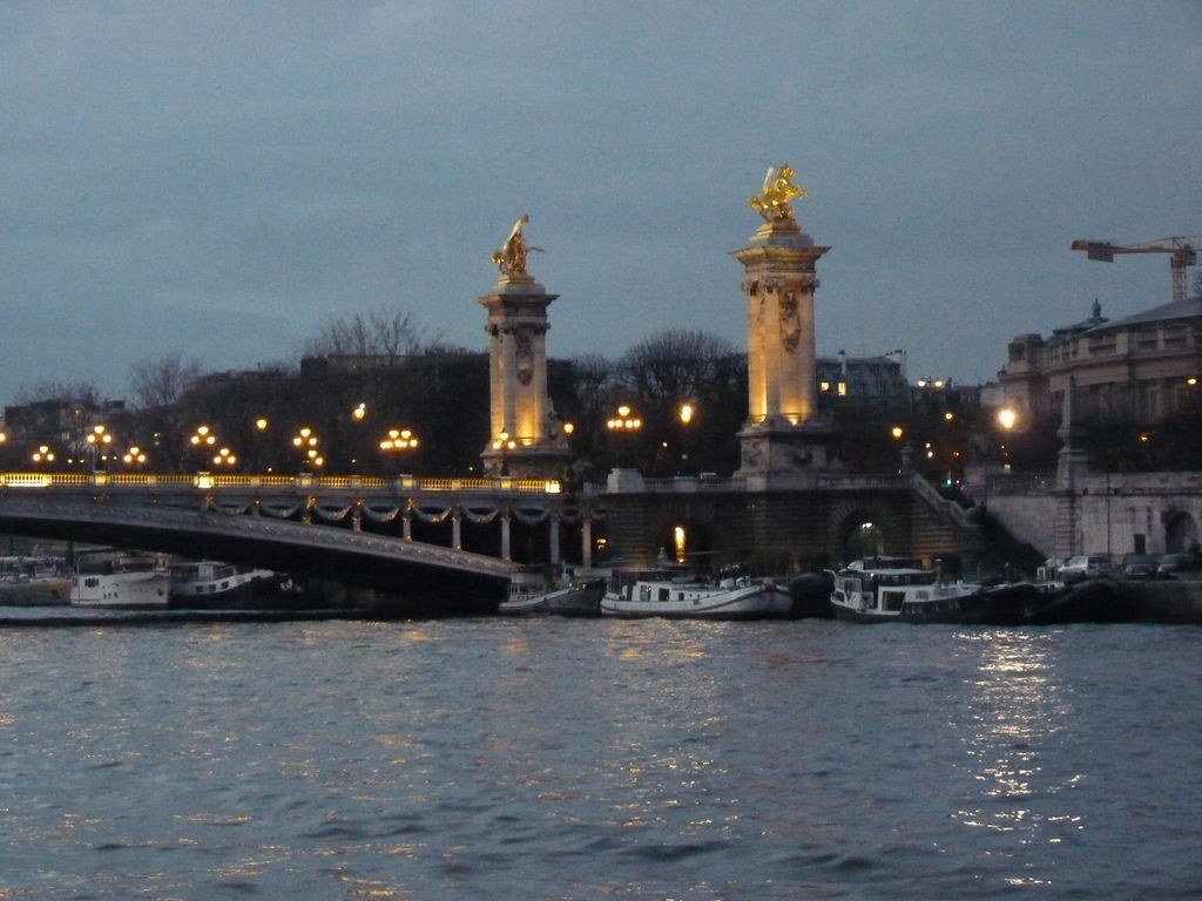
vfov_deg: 13.1
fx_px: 3924
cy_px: 450
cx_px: 601
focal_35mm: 113
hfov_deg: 17.4
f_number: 3.6
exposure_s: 1/15
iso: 1600
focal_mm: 20.1
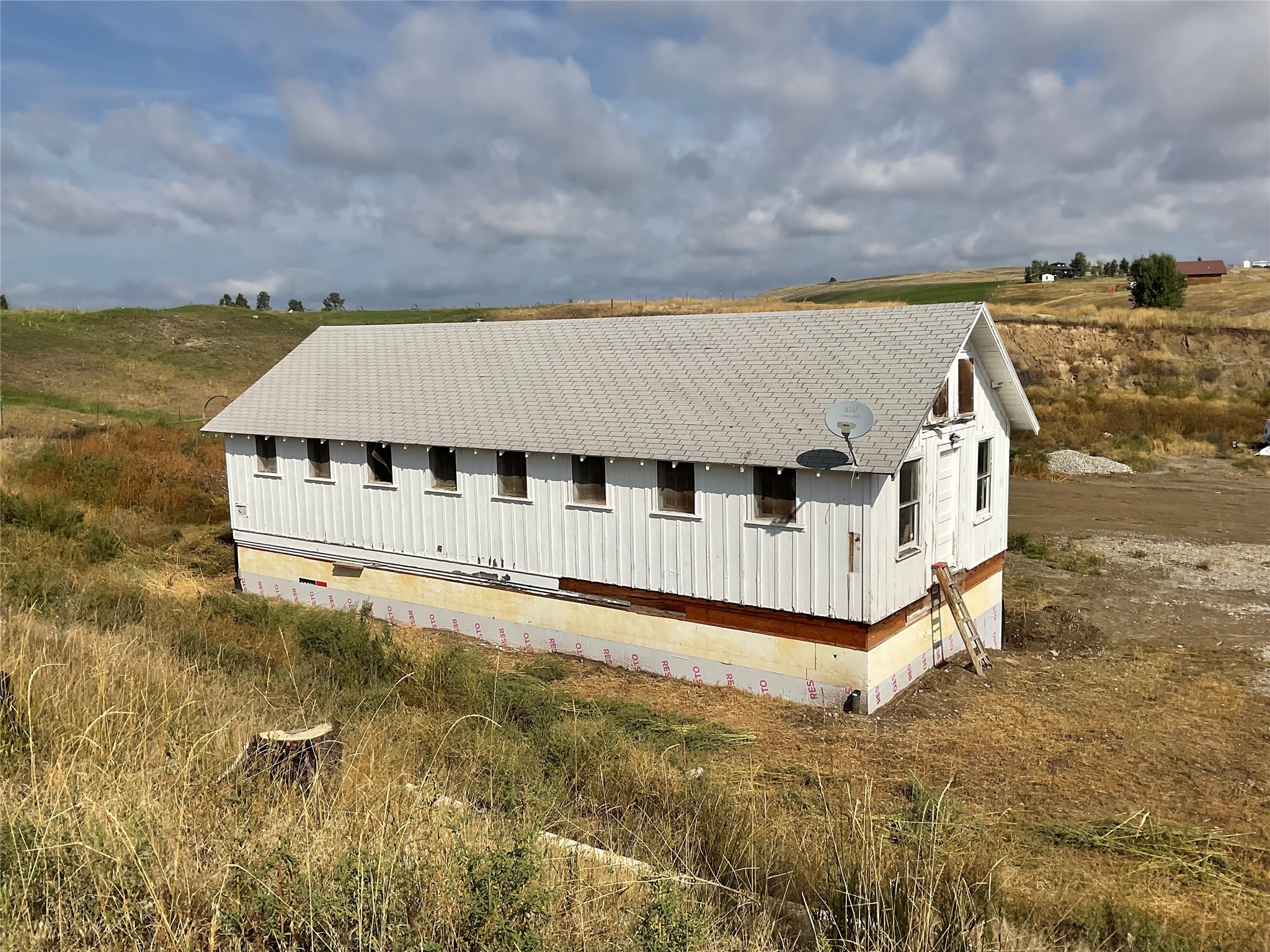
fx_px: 1064
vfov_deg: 48.2
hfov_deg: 61.7
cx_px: 635
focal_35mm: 29
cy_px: 476
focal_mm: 3
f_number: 1.8
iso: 20
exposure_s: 1/5263
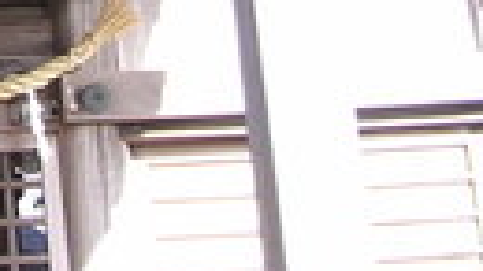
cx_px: -342
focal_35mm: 159
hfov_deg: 12.5
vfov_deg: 7.2
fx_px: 2036
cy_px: -347
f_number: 2.8
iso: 100
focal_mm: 5.8
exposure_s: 1/82.1
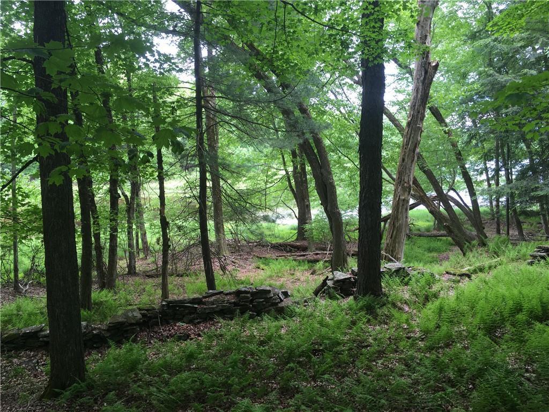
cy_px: 206
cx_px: 274
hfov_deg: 61.7
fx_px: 460
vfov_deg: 48.2
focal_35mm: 29
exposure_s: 1/60
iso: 32
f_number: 2.2
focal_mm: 4.15
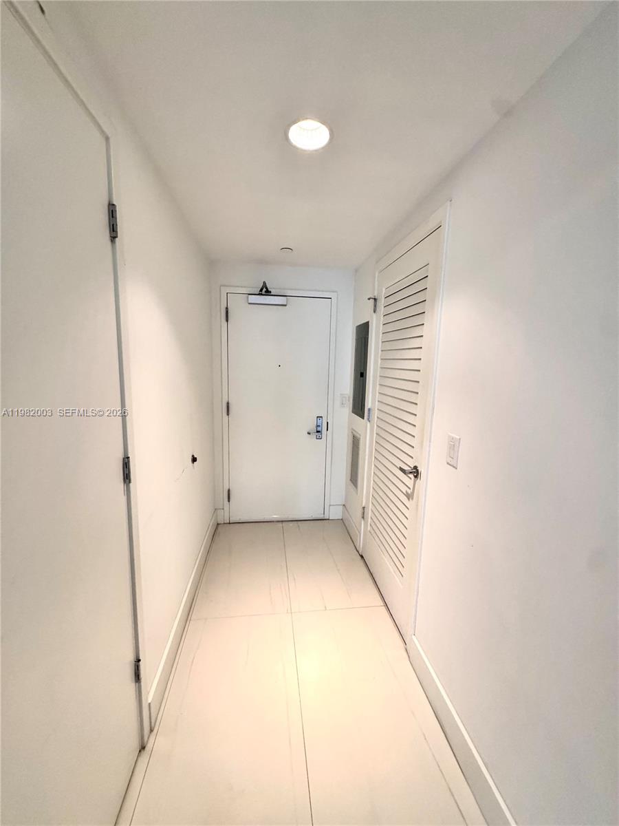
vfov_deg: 102.1
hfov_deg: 85.7
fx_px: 334
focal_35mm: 14
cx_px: 310
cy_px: 413
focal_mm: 2.22
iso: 320
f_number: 2.2
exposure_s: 1/120
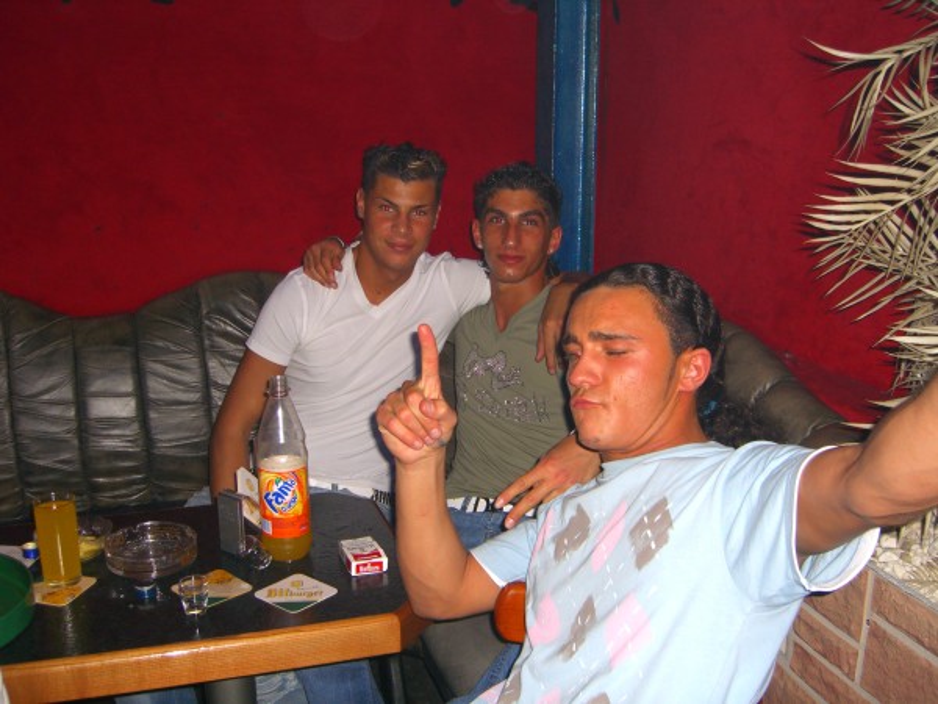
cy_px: 352
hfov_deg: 49.0
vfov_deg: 37.7
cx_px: 469
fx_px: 1030
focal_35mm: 38
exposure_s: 1/60
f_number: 2.8
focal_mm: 7.9
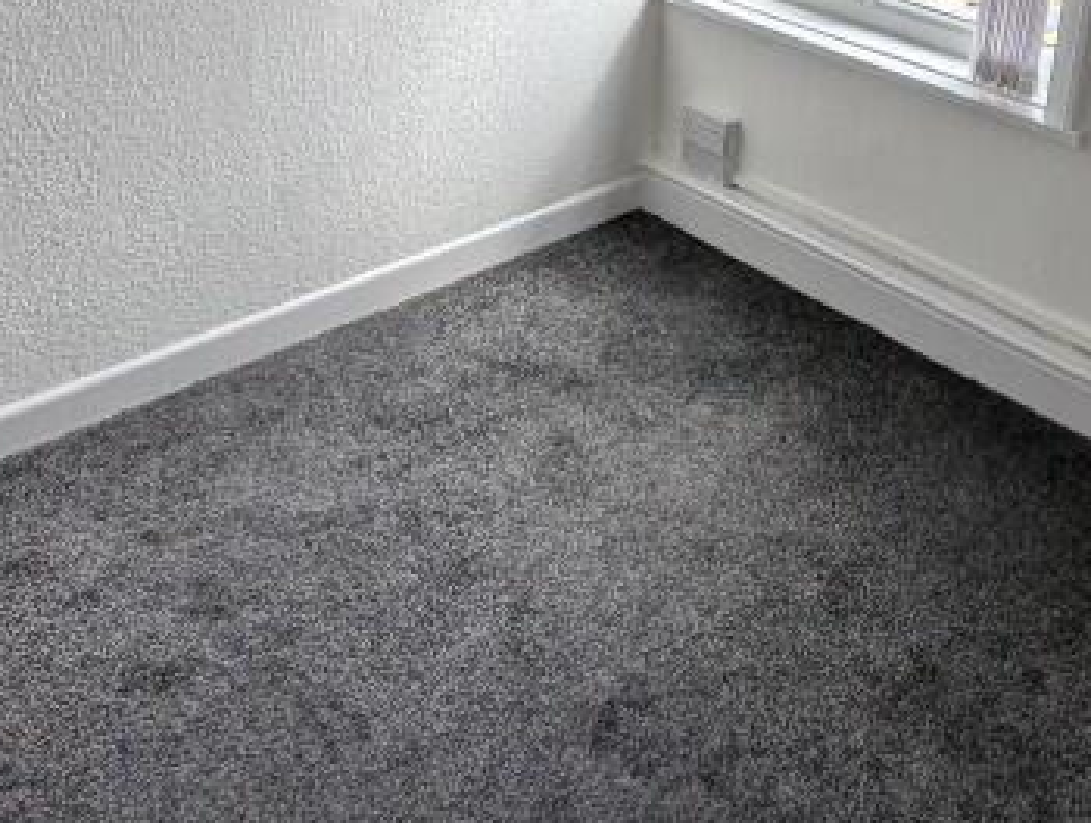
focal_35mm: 38
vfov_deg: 35.0
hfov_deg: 48.6
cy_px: 36
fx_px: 1200
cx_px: 648
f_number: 2.2
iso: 48
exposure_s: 1/251
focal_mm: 1.95
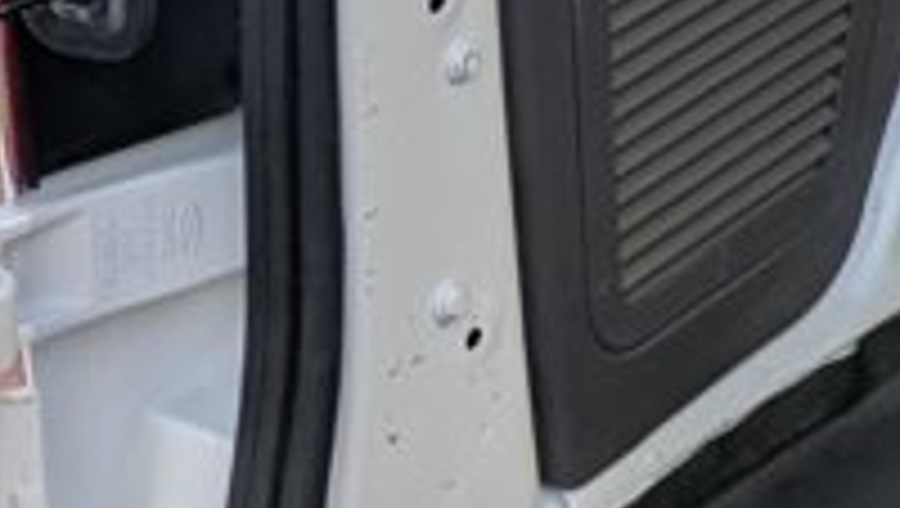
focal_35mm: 134
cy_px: -865
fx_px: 3201
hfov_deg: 15.3
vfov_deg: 8.1
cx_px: 1170
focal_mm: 6.81
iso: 200
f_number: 1.85
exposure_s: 1/100
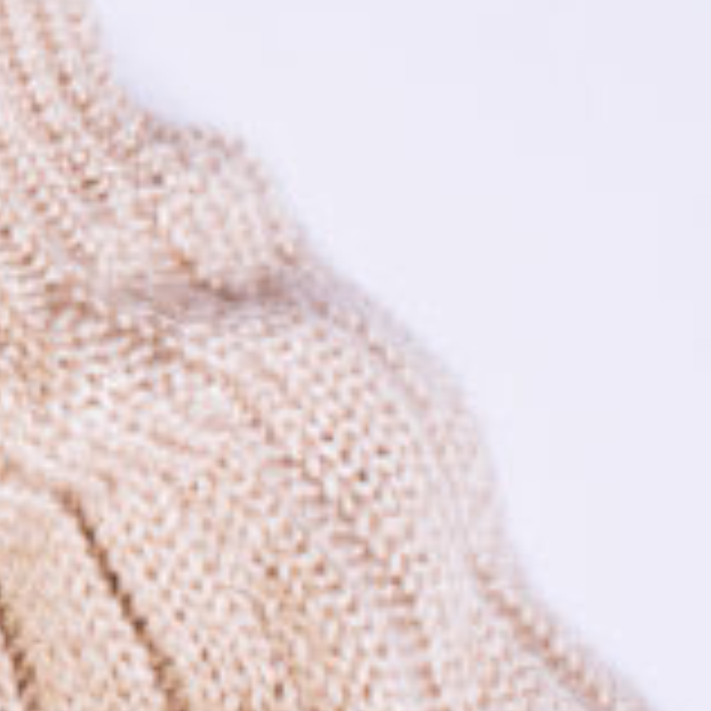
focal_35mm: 275
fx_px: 6390
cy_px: -322
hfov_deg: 6.0
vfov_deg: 6.3
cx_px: -1251
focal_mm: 50
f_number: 10
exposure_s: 1/125
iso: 100
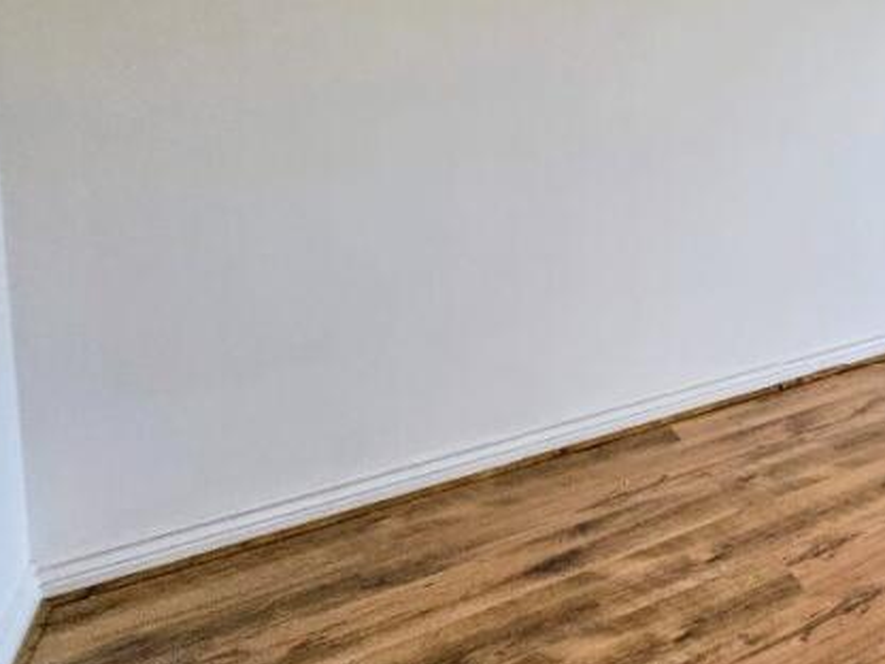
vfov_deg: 40.8
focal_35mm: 32
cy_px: 66
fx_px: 818
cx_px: 1055
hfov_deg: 40.5
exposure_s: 1/50
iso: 50
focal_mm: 2.2
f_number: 2.2
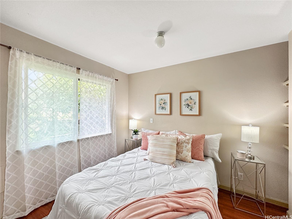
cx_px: 146
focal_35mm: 14
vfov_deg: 85.7
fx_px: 118
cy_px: 110
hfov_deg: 102.1
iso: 500
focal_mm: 2.22
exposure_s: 1/40
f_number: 2.2
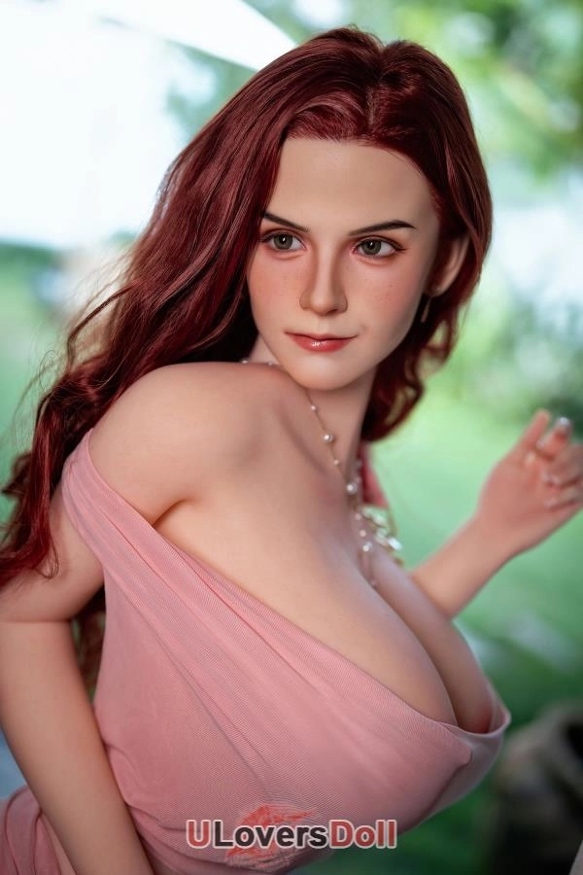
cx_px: 292
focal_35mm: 50
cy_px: 438
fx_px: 1214
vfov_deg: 39.6
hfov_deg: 27.0
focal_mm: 50
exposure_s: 1/160
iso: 50
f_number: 1.8
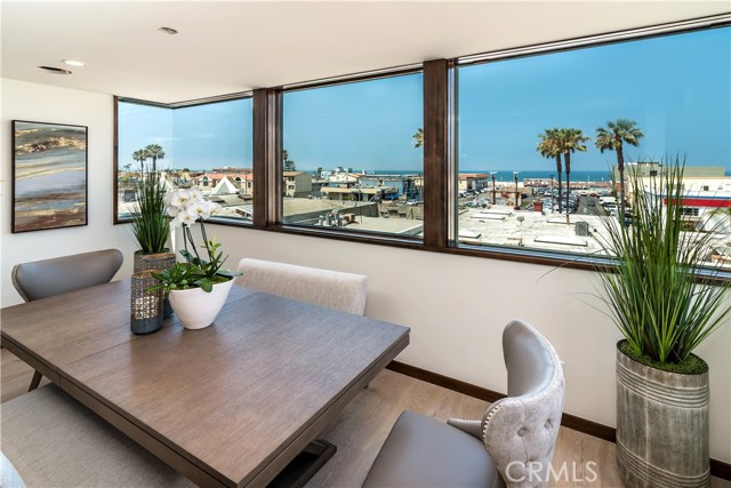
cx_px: 366
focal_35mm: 16
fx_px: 325
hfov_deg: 96.7
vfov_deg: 73.8
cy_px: 244
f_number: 9
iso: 320
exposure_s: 1/30
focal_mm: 16
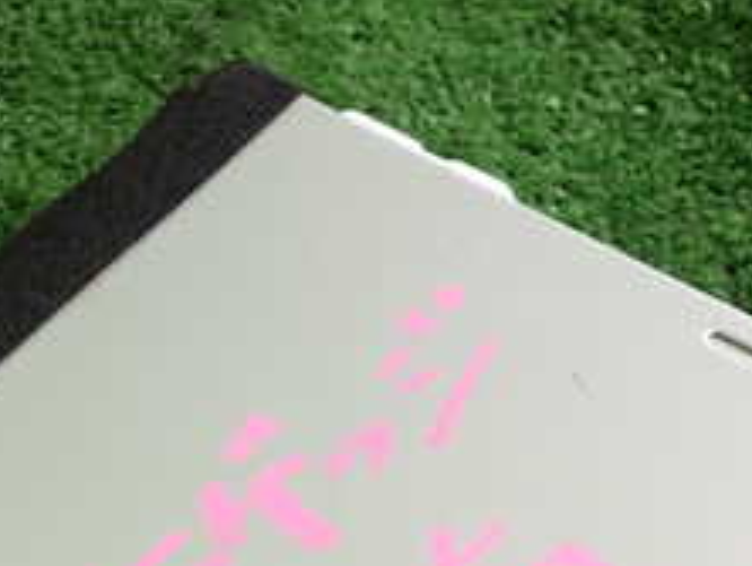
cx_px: 505
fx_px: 1762
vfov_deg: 17.6
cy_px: 620
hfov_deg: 24.0
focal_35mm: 81
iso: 200
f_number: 2.3
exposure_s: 1/60
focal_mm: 5.4
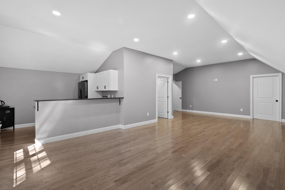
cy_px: 99
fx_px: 135
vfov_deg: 70.4
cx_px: 149
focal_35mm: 17
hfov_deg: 93.2
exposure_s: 1
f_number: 8
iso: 320
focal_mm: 16
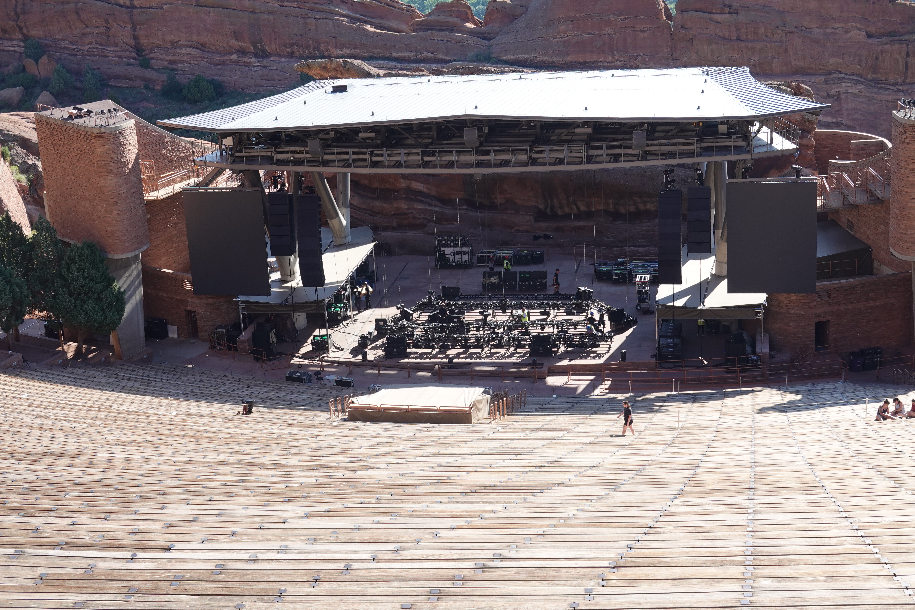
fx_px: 1627
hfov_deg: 31.4
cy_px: 305
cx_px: 458
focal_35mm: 64
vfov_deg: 21.2
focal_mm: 23.39
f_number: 4
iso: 125
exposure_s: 1/250
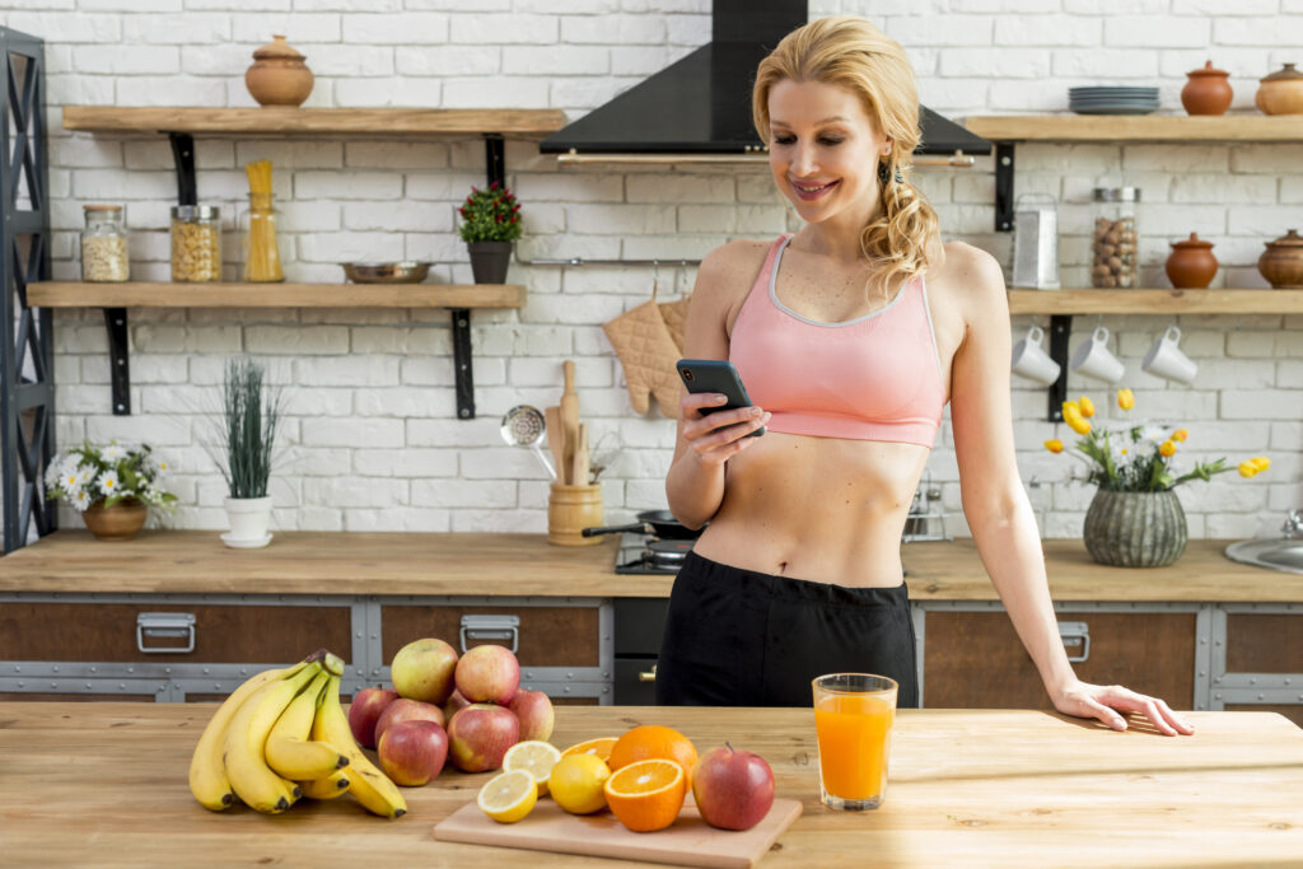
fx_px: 1810
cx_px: 652
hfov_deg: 39.6
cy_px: 434
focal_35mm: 50
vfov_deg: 27.0
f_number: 4.5
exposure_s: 1/160
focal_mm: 50
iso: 250
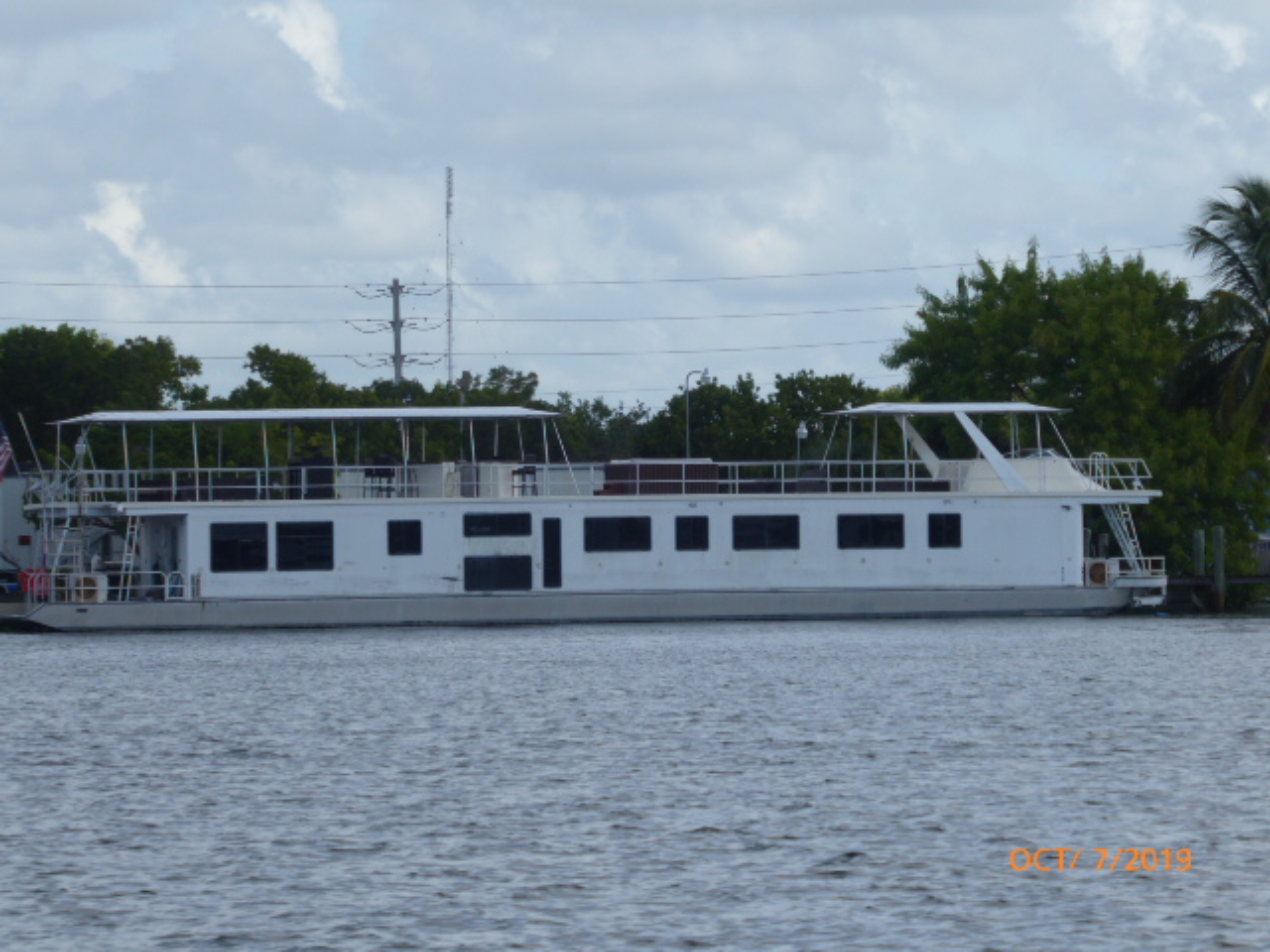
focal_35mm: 333
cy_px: 476
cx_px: 635
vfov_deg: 4.5
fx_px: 12217
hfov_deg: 6.0
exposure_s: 1/400
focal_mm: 53.8
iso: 80
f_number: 5.8
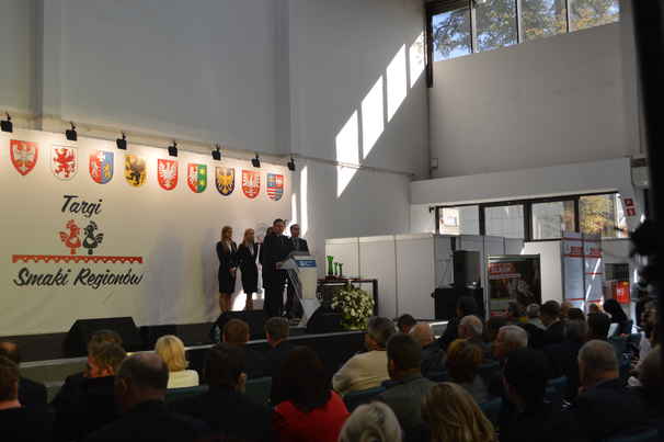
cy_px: 221
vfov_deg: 31.8
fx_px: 774
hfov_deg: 46.4
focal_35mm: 42
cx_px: 332
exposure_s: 1/125
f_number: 5.6
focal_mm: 28
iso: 400
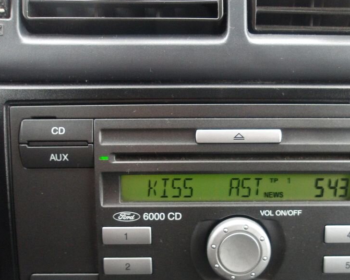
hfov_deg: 48.6
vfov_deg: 39.9
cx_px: 219
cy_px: 172
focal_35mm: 37
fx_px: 383
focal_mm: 4.9
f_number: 3
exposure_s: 1/15
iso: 609
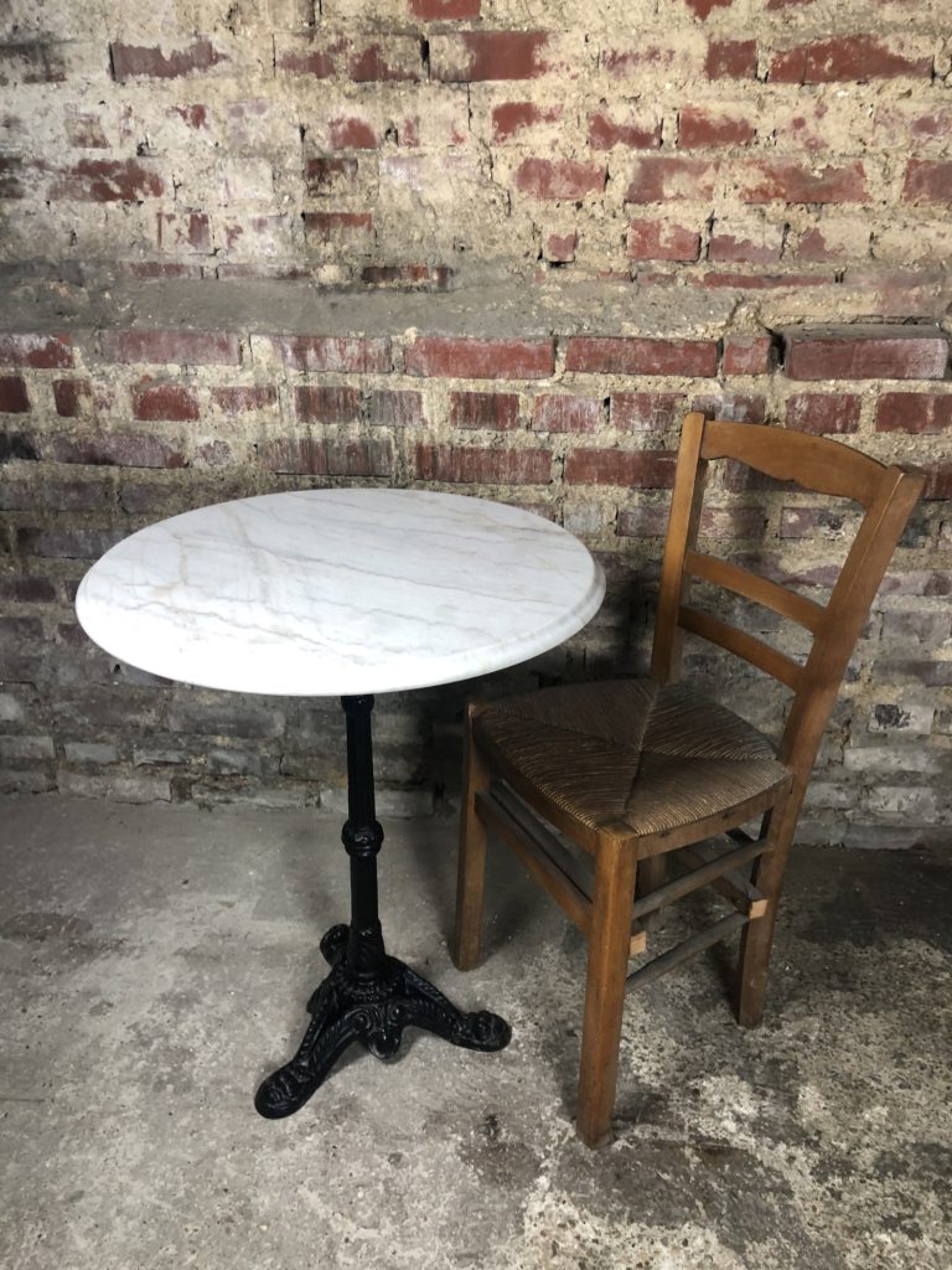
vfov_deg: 63.4
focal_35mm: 28
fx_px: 1027
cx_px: 476
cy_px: 635
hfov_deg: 49.7
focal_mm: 4
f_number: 1.8
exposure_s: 1/20
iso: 40
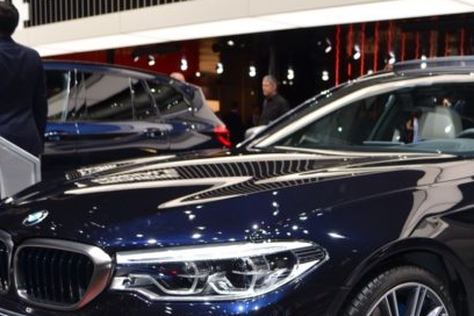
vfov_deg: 21.6
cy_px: 298
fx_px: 803
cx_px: 360
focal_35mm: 61
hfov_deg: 32.2
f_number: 3.8
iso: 180
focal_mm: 20
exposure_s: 1/200
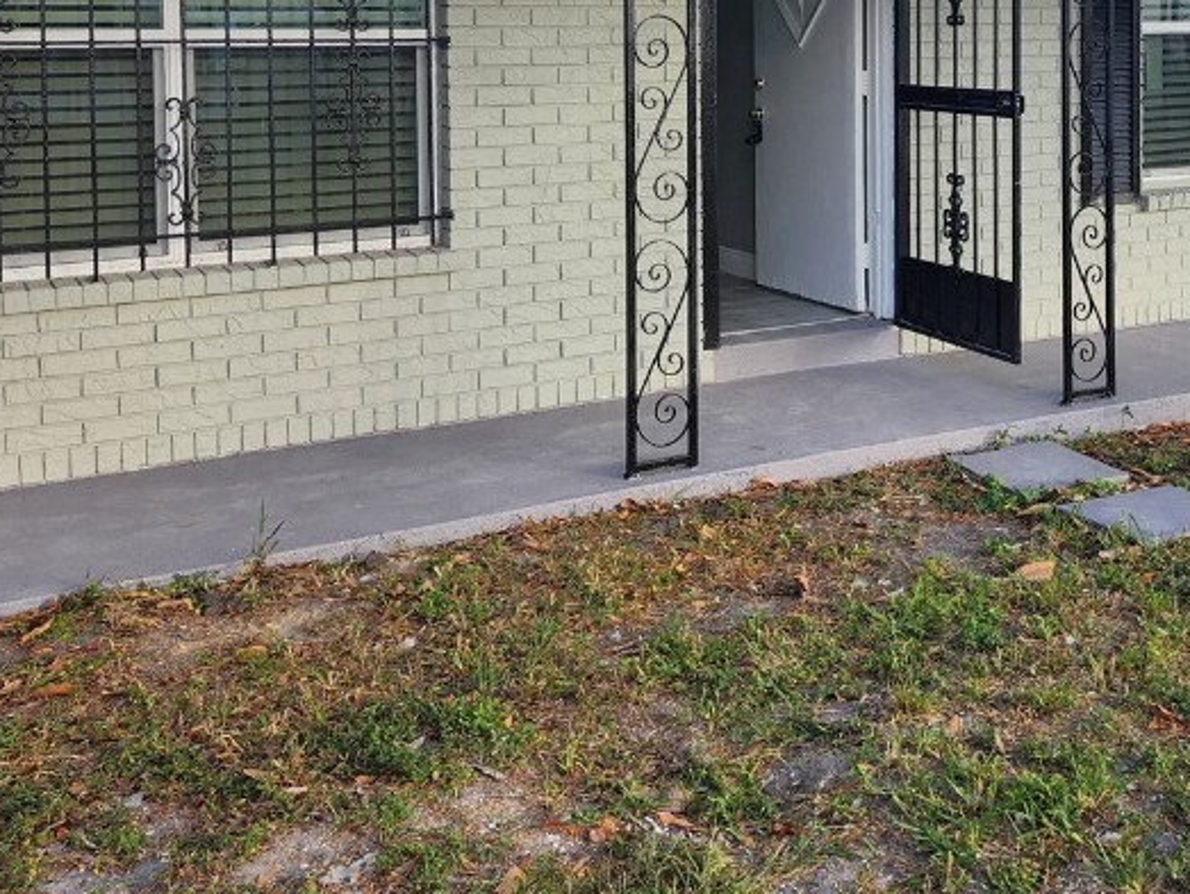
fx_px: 1548
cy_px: 93
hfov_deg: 41.4
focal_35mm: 45
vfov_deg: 30.8
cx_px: 808
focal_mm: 5.54
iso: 25
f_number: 1.8
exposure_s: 1/292
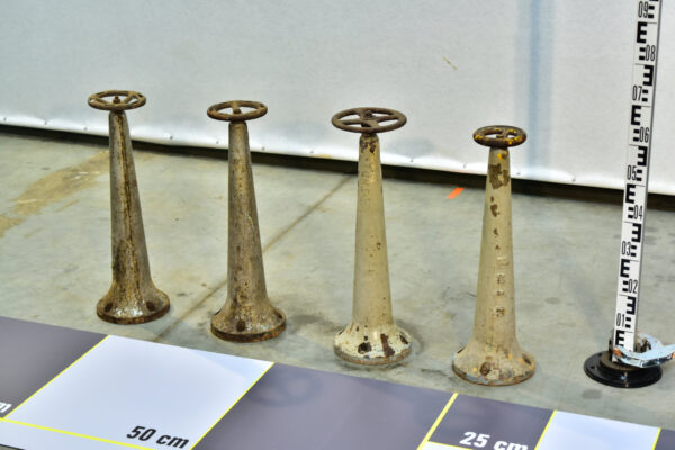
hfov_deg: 28.8
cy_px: 225
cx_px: 338
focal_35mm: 70
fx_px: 1312
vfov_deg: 19.5
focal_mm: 70
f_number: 6.3
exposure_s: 1/60
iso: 500
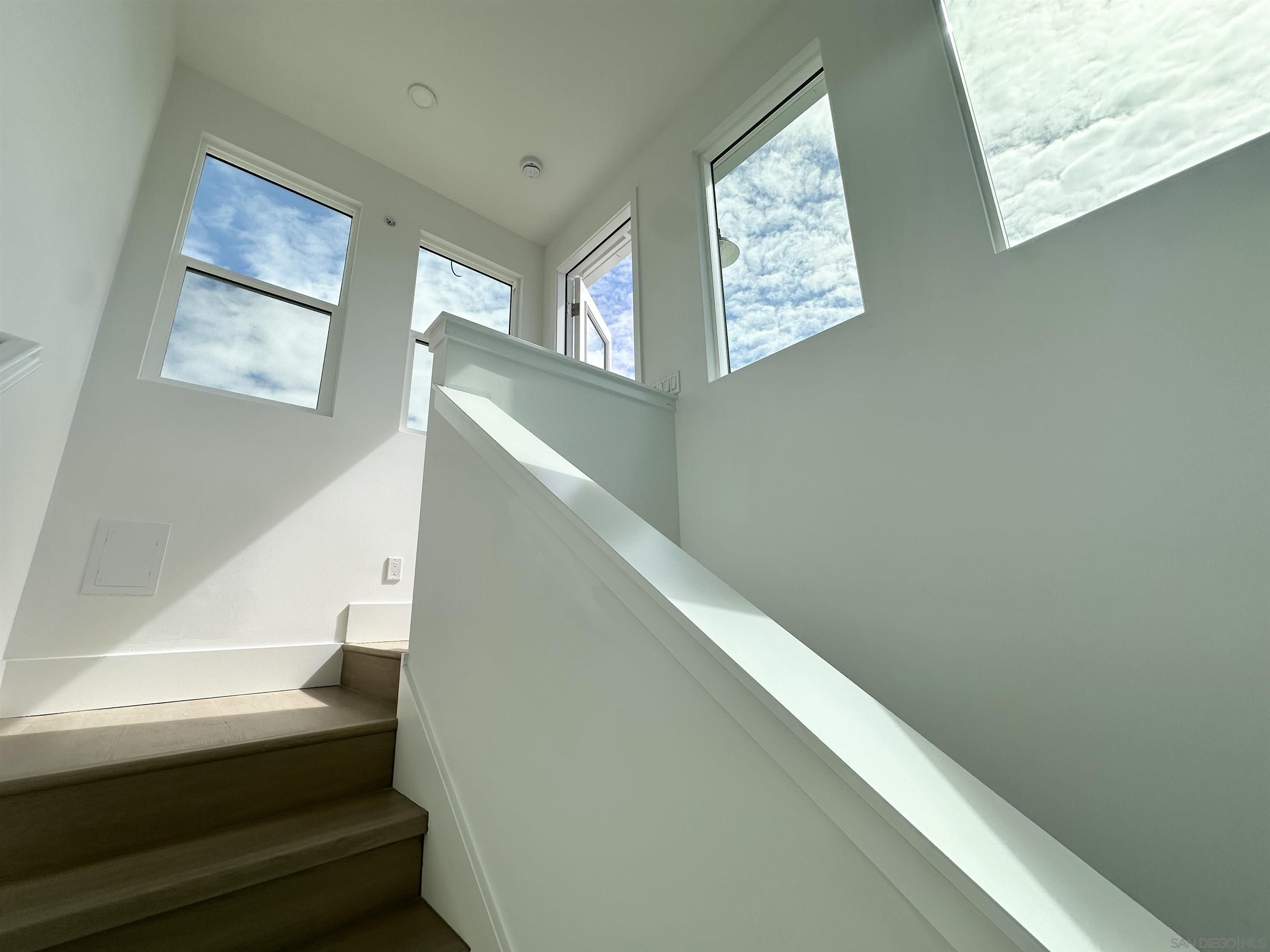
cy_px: 476
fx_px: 514
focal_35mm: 14
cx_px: 635
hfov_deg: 102.1
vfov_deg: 85.7
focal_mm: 2.22
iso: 50
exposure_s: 1/2020
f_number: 2.2
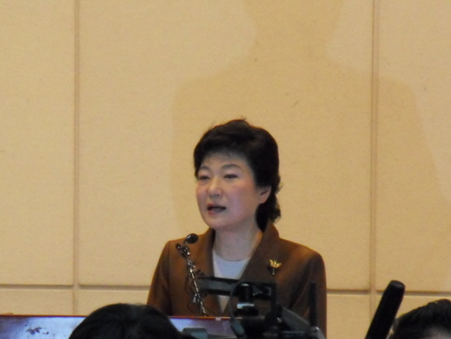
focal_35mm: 240
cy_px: 170
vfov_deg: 6.2
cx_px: 226
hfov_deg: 8.2
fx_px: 3128
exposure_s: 1/45
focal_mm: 42
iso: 800
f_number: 5.8
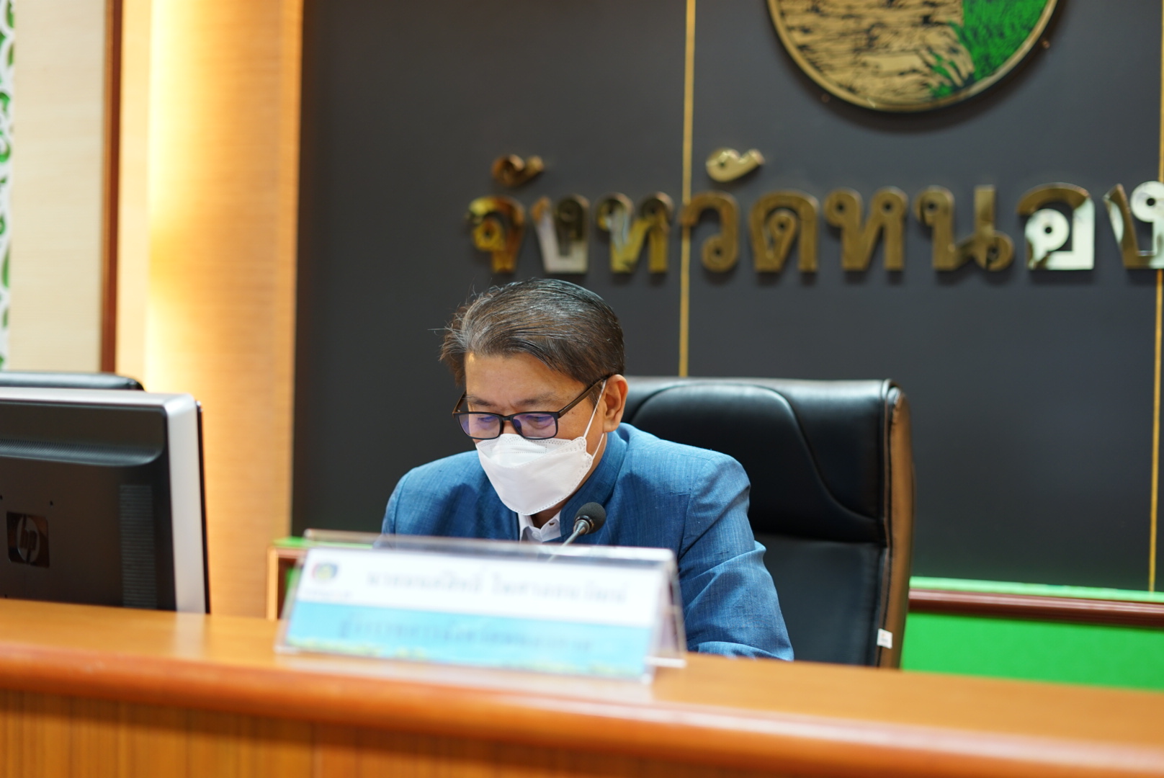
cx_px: 582
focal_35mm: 50
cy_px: 389
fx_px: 1618
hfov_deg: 39.6
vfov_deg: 27.0
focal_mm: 50
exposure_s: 1/40
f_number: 2.2
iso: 400
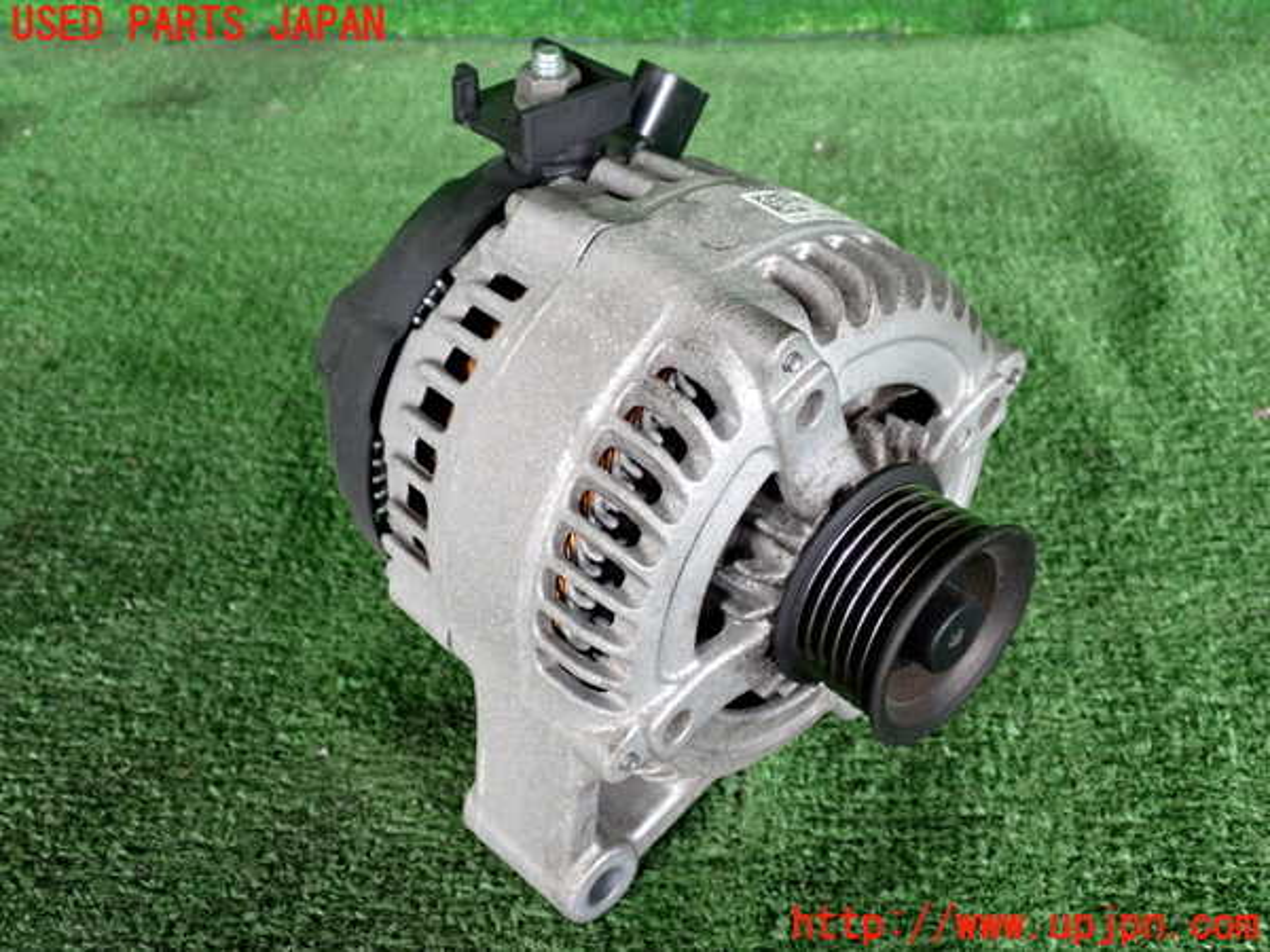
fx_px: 1504
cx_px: 635
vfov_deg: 35.1
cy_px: 476
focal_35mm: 41
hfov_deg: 45.8
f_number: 2.8
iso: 250
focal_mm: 7.31
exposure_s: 1/125
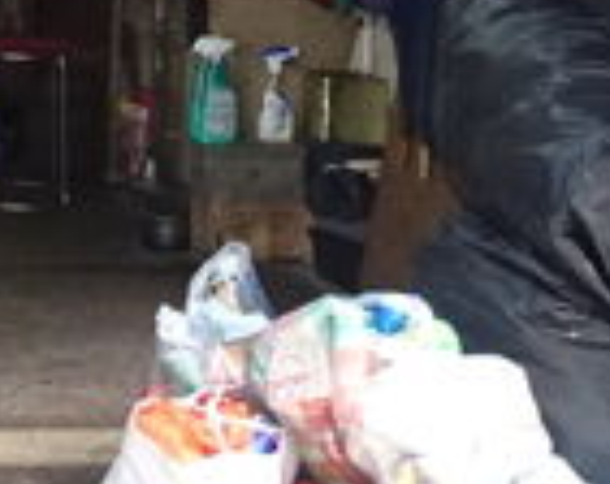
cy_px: -296
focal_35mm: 90
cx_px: -407
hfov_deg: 18.0
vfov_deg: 15.4
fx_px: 1620
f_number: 3.5
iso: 320
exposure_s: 1/30
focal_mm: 4.25
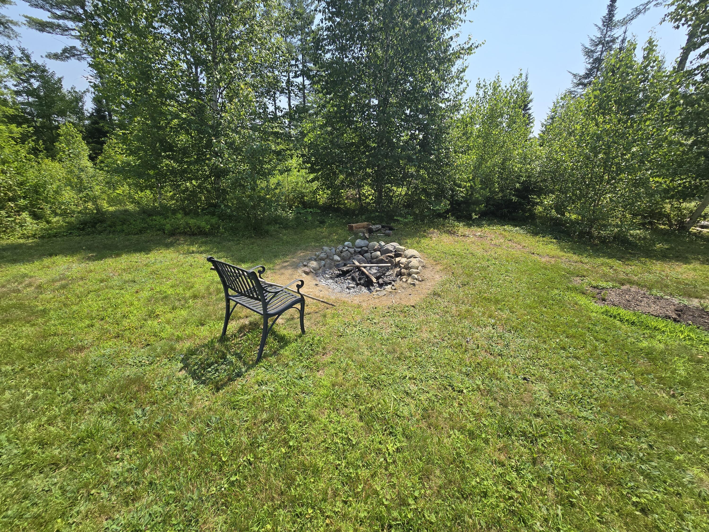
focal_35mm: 13
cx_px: 354
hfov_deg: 106.2
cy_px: 266
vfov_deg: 89.9
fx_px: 266
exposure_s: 1/1690
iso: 50
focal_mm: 2.2
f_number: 2.2
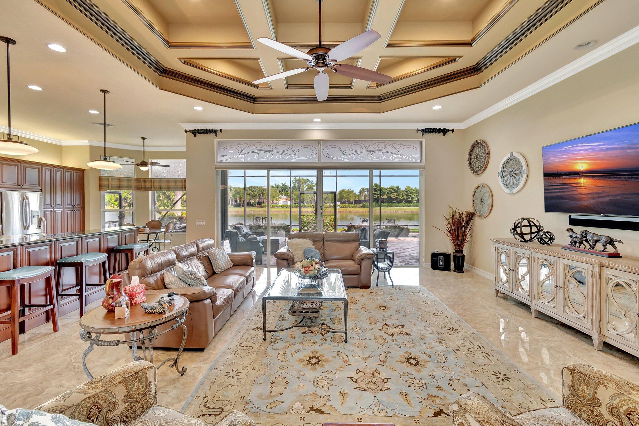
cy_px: 213
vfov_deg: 77.3
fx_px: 266
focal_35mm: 15
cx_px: 320
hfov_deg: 100.4
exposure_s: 1/10
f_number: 8
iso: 1000
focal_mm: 10
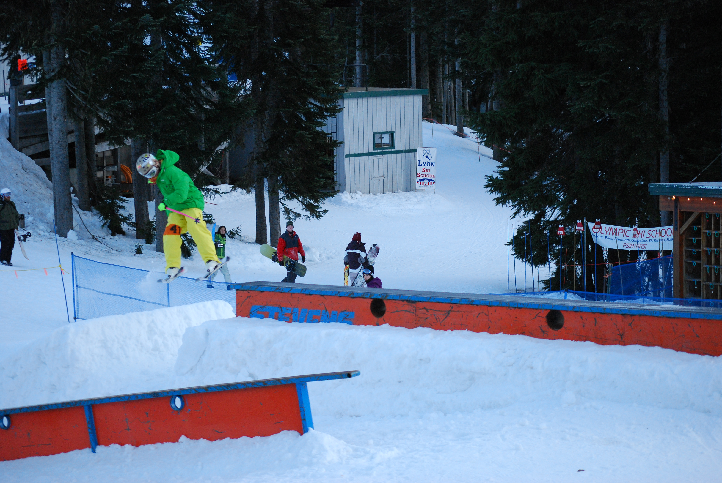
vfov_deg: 13.9
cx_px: 361
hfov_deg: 20.6
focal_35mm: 99
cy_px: 242
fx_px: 1988
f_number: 4.2
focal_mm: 66
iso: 800
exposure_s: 1/400
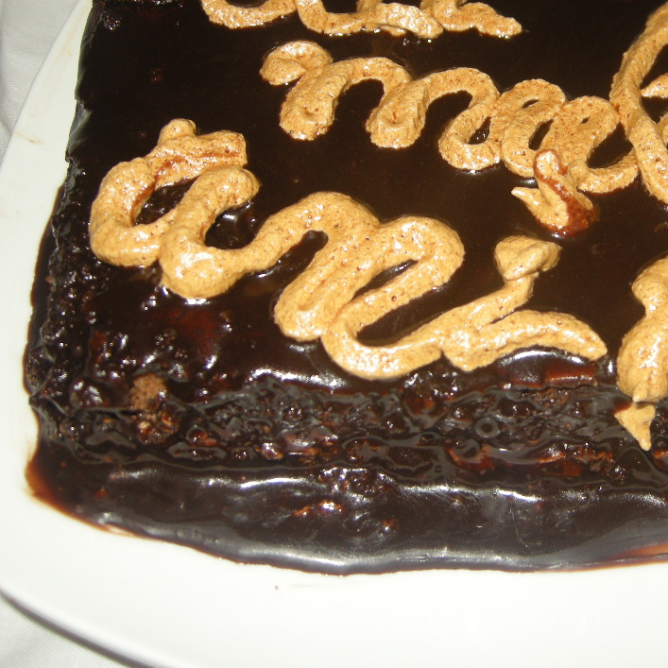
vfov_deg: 30.4
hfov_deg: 29.7
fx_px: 1223
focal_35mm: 56
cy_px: 227
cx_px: 553
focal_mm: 7.5
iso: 64
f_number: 2.7
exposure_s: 1/60
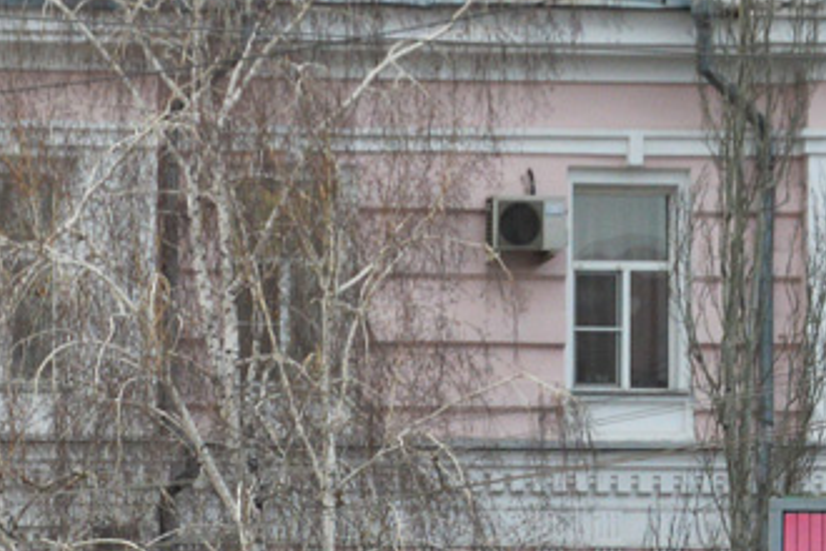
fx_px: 11265
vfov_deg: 2.8
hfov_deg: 4.2
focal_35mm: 491
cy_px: 842
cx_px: -50
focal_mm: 90
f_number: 6.3
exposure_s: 1/320
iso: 400
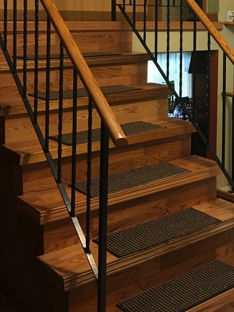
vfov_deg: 32.1
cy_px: 30
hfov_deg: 24.6
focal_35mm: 57
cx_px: 228
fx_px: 514
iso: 80
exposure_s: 1/15
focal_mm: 4.15
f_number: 2.2
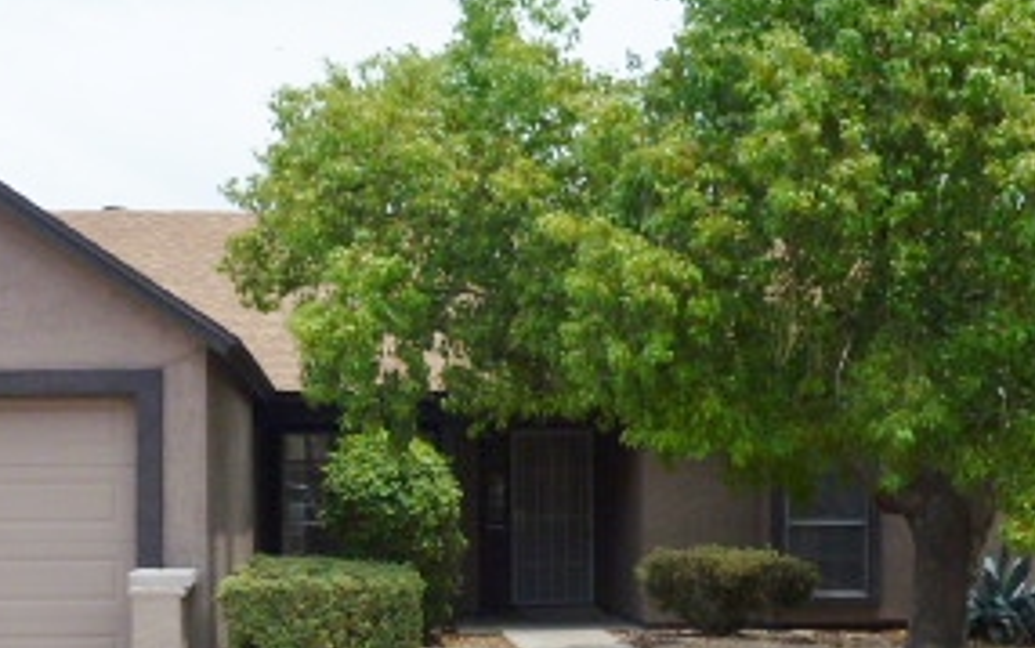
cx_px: 416
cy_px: 485
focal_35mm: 57
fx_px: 1608
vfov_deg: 22.6
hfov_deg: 35.6
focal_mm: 4.3
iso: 100
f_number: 3.3
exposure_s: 1/1300
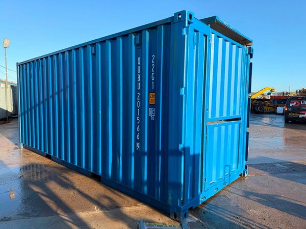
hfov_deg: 71.6
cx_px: 153
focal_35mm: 24
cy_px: 114
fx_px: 212
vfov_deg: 56.8
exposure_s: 1/1689
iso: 80
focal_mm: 6.76
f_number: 1.78
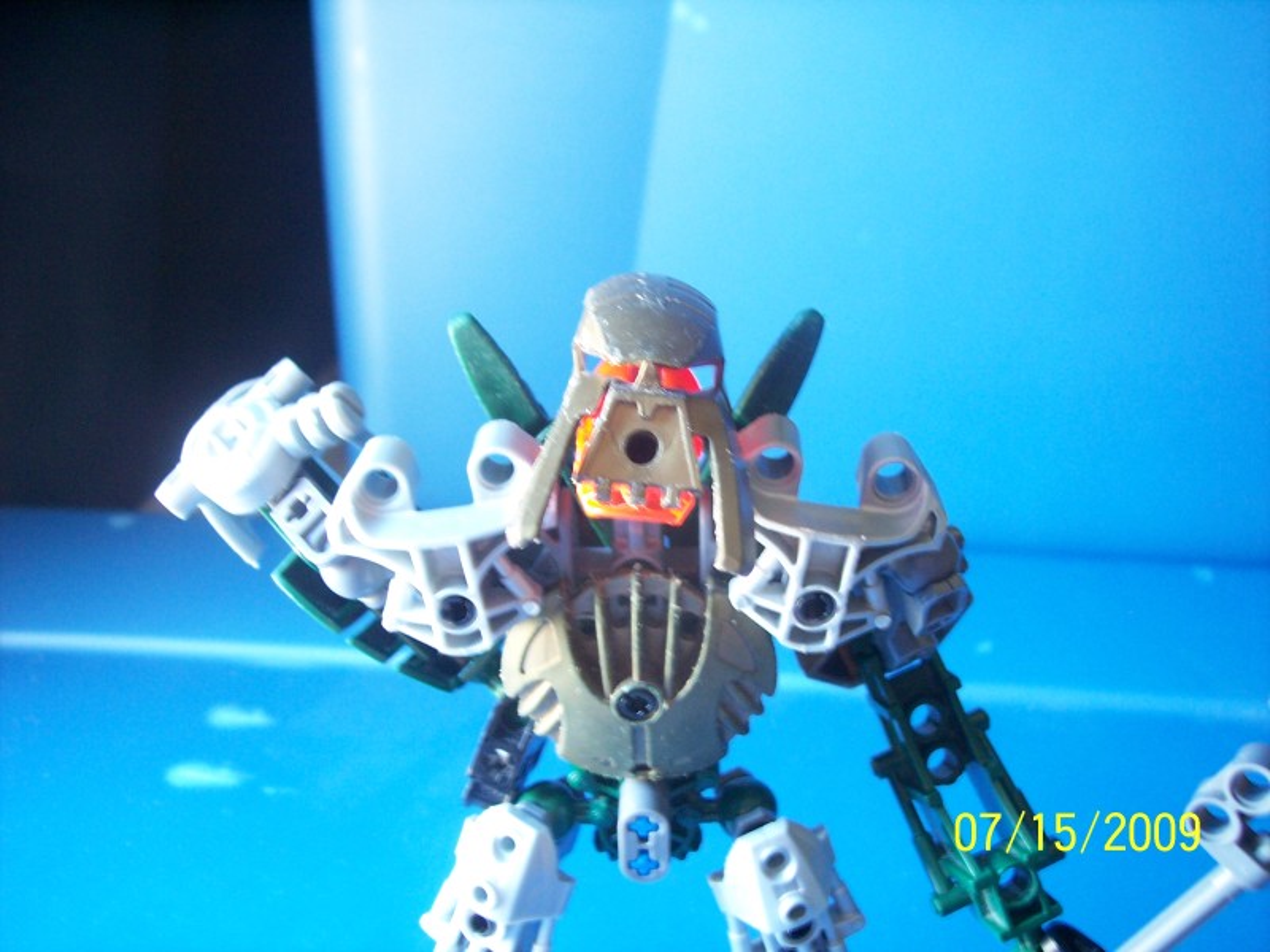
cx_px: 635
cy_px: 476
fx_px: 1431
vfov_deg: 36.8
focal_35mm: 39
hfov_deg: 47.9
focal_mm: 8
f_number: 3.4
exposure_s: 1/4
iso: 200
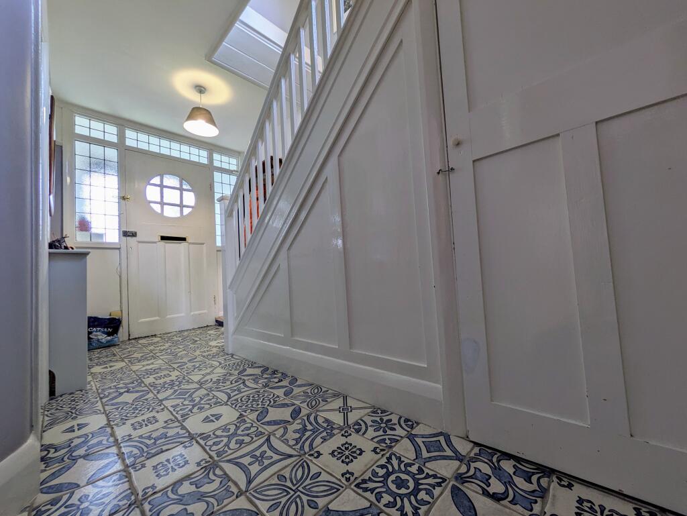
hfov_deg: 102.0
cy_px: 258
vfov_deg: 85.7
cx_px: 344
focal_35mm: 14
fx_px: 278
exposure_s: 1/25
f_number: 2.2
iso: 62
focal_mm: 1.83
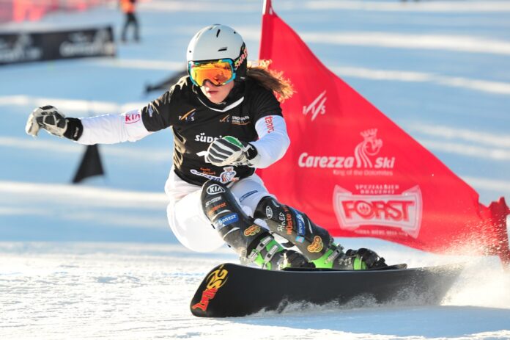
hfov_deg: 13.3
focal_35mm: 155
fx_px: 2194
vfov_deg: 8.8
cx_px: 255
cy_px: 170
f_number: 4
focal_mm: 155
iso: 250
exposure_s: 1/1000
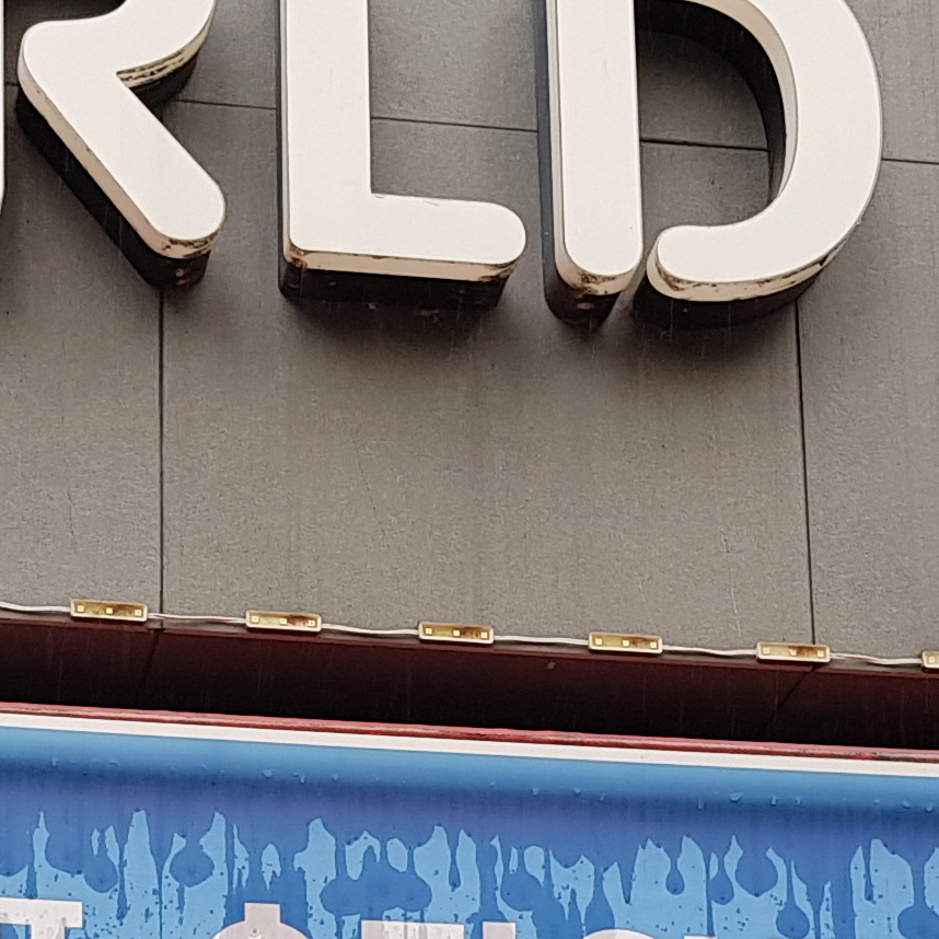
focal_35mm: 108
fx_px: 3314
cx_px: 422
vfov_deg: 15.6
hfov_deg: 16.1
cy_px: 1110
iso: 40
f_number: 1.7
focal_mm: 4.2
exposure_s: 1/156
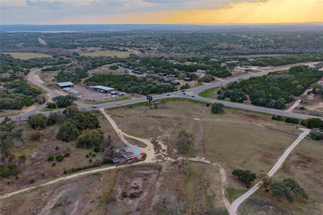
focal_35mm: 28
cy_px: 108
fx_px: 251
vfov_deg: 46.4
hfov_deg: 65.5
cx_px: 162
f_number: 2.8
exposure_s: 1/1000
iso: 400
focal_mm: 14.45
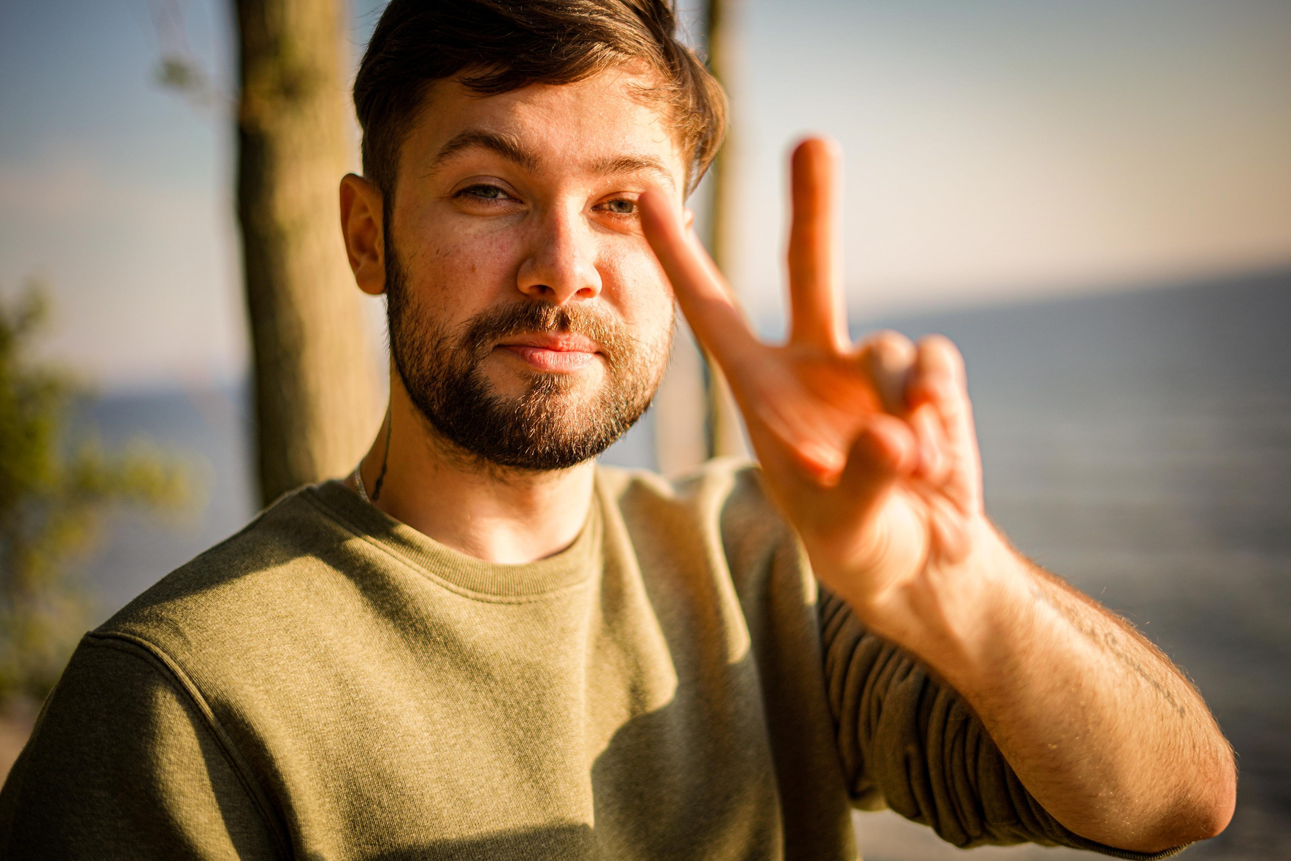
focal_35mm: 50
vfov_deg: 27.0
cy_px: 430
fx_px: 1793
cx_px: 646
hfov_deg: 39.6
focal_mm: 50
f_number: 1.8
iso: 125
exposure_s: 1/3200
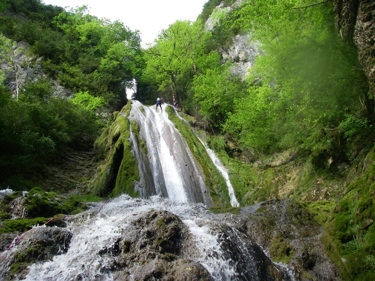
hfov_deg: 49.0
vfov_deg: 37.7
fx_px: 412
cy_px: 140
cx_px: 188
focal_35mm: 38
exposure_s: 1/125
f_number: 3.3
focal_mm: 6.3
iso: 64
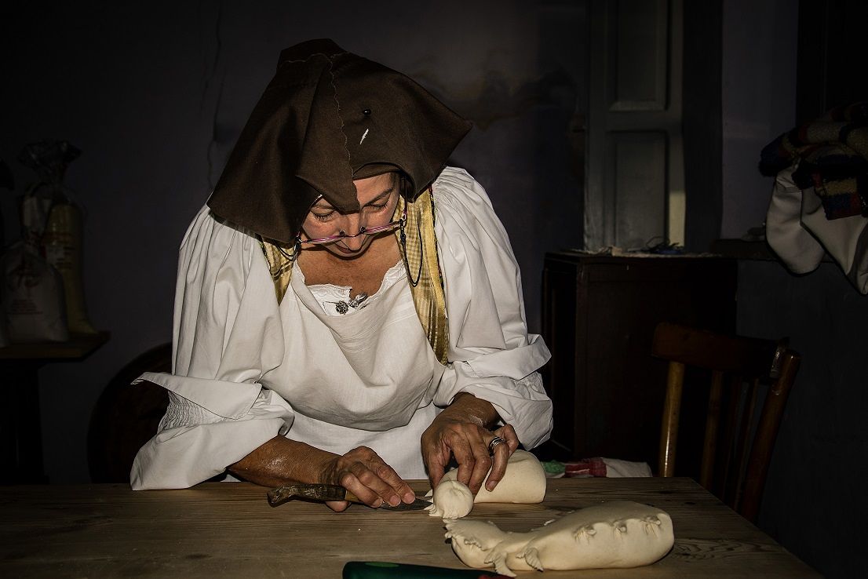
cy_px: 290
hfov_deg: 41.1
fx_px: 1158
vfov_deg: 28.1
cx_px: 434
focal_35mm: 48
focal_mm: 32
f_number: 5.6
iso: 200
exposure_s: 1/160
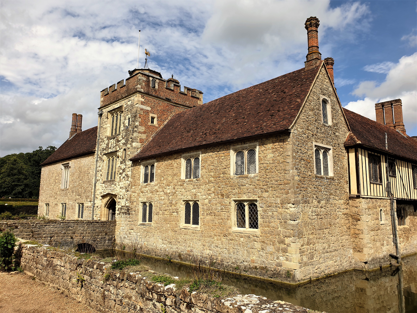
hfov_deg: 67.3
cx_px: 208
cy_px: 156
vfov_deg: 53.1
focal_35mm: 26
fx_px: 313
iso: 50
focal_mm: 4.3
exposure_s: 1/1406
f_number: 2.4
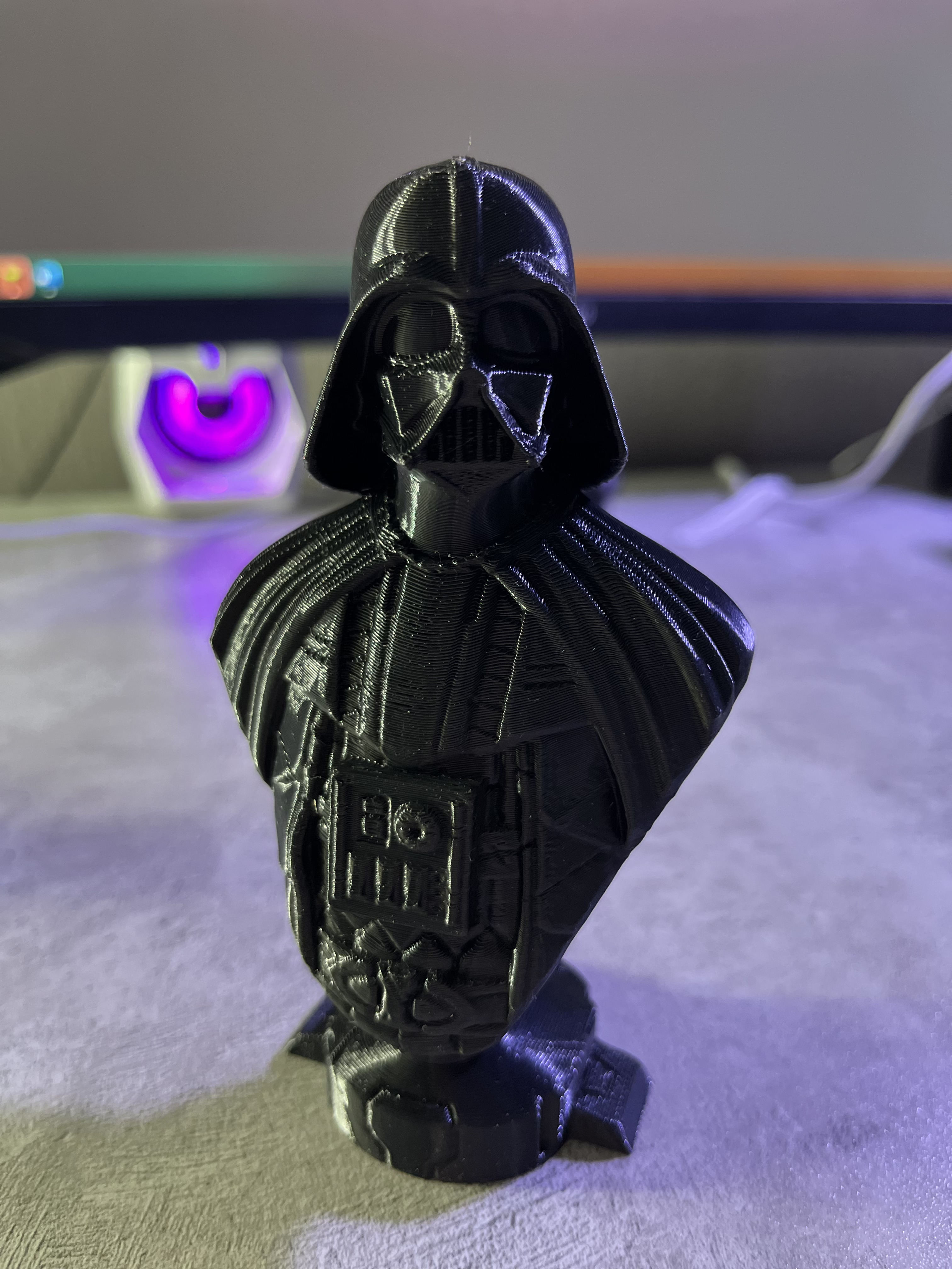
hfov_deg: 53.1
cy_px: 634
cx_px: 476
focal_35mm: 26
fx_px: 953
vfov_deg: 67.3
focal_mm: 5.1
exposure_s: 1/33
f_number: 1.6
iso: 400
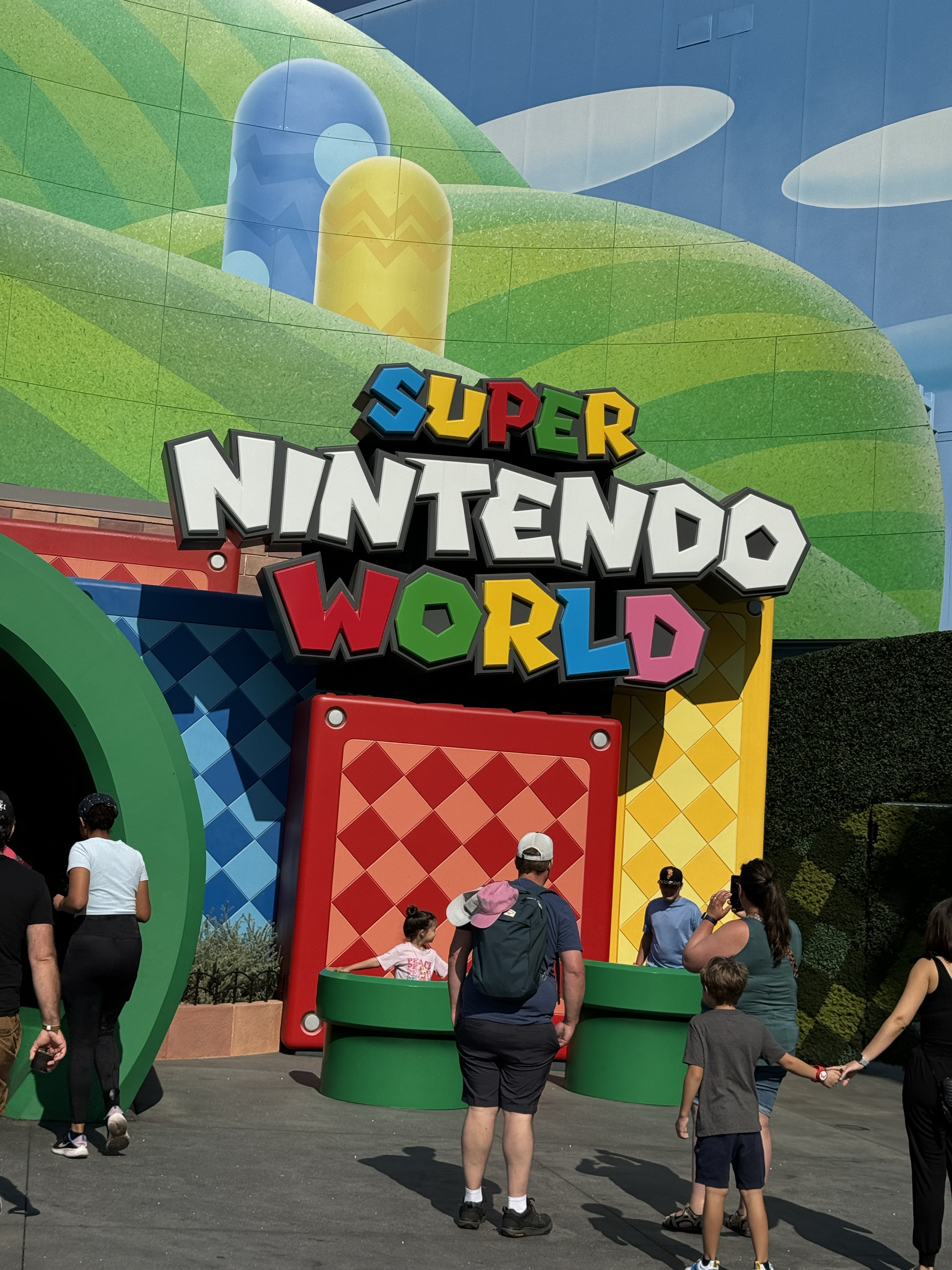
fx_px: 1760
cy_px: 635
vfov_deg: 39.7
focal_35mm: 48
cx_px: 476
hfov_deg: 30.3
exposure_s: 1/7937
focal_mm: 6.76
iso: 64
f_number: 1.78
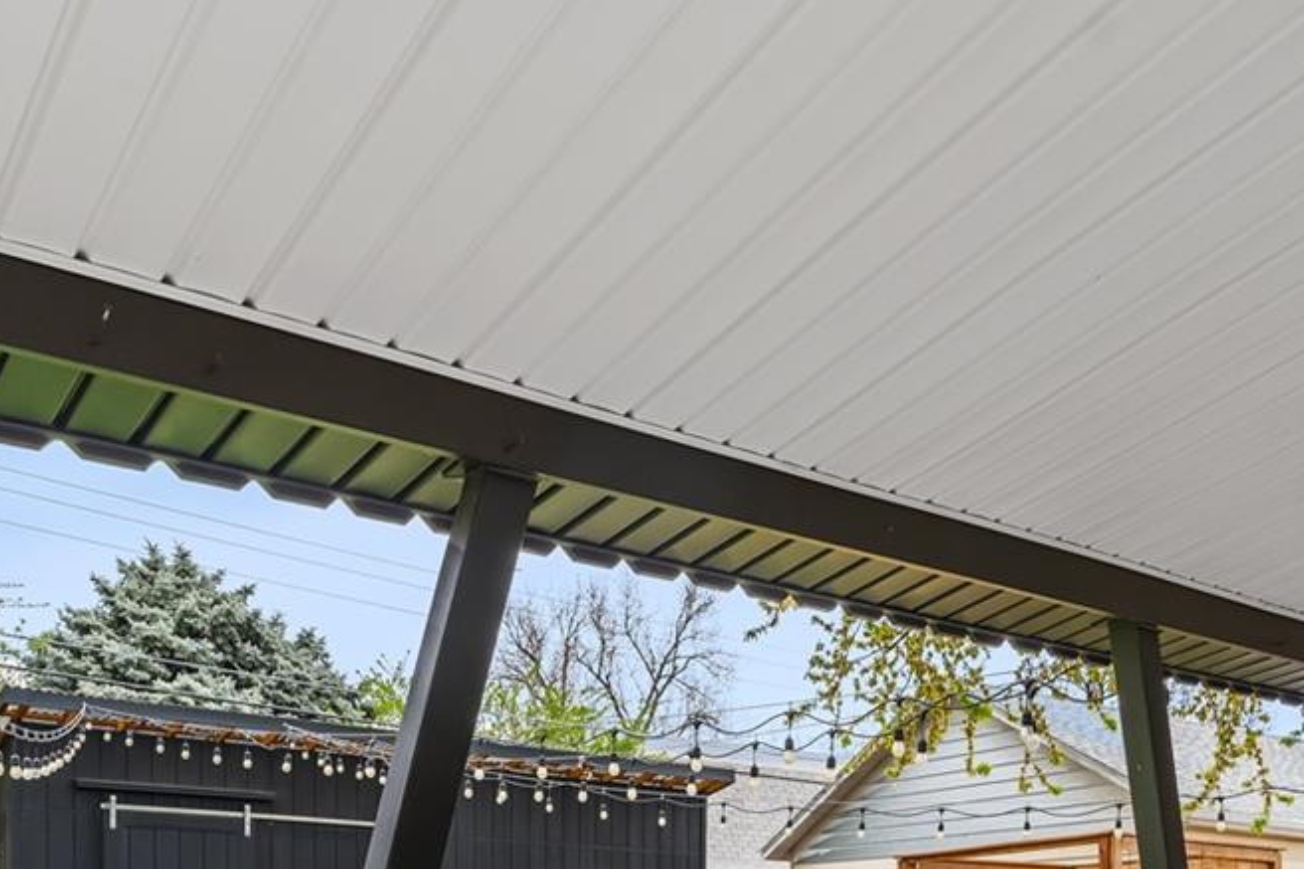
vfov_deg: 30.3
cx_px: 912
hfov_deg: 48.4
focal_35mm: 39
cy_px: 978
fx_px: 1412
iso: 160
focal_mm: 16
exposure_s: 1/25
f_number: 8
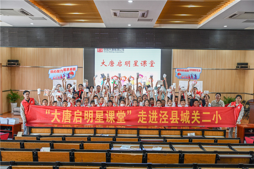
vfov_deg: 35.9
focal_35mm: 37
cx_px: 127
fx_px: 261
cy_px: 84
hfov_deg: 51.9
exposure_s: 1/250
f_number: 2.8
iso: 640
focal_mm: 37
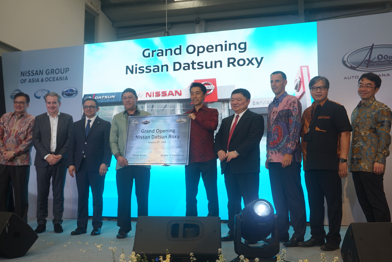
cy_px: 133
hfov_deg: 51.9
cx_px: 193
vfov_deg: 35.9
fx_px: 403
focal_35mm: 37
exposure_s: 1/25
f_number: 7.1
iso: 160
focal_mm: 24
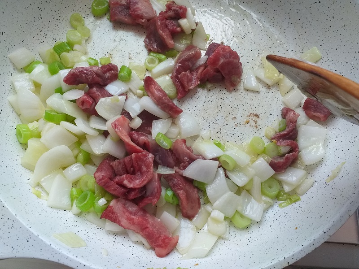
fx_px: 270
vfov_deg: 53.1
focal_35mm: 26
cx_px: 180
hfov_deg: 67.3
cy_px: 134
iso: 40
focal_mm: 3.6
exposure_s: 1/173
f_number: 1.9
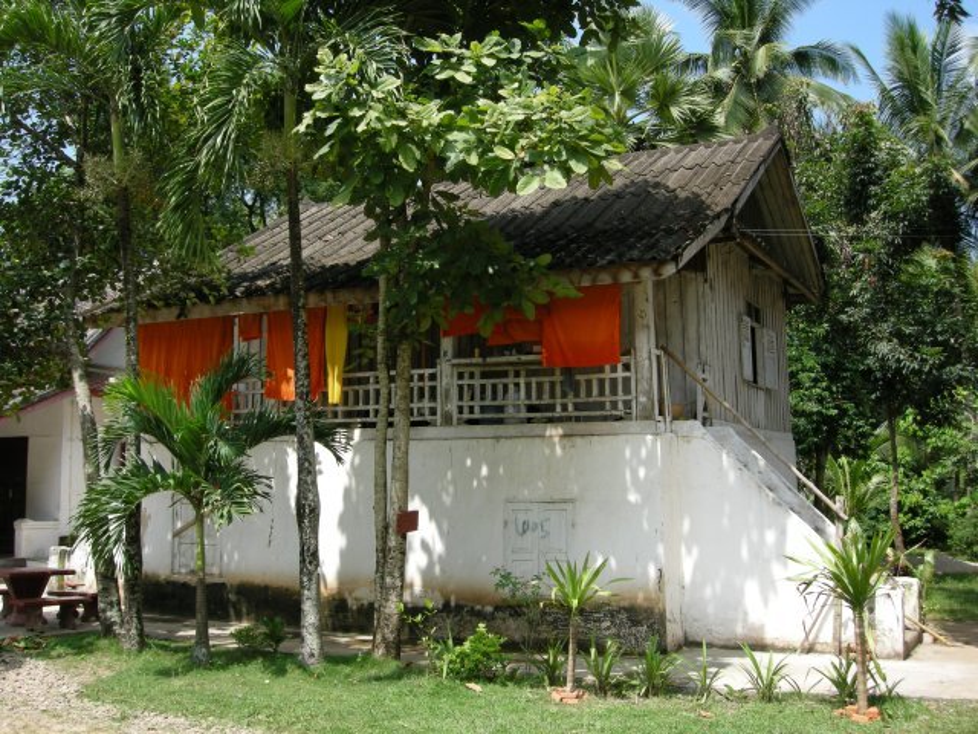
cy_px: 367
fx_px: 1017
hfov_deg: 51.4
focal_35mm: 36
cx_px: 489
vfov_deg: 39.7
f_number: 4.8
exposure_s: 1/205
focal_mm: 7.5
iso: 64
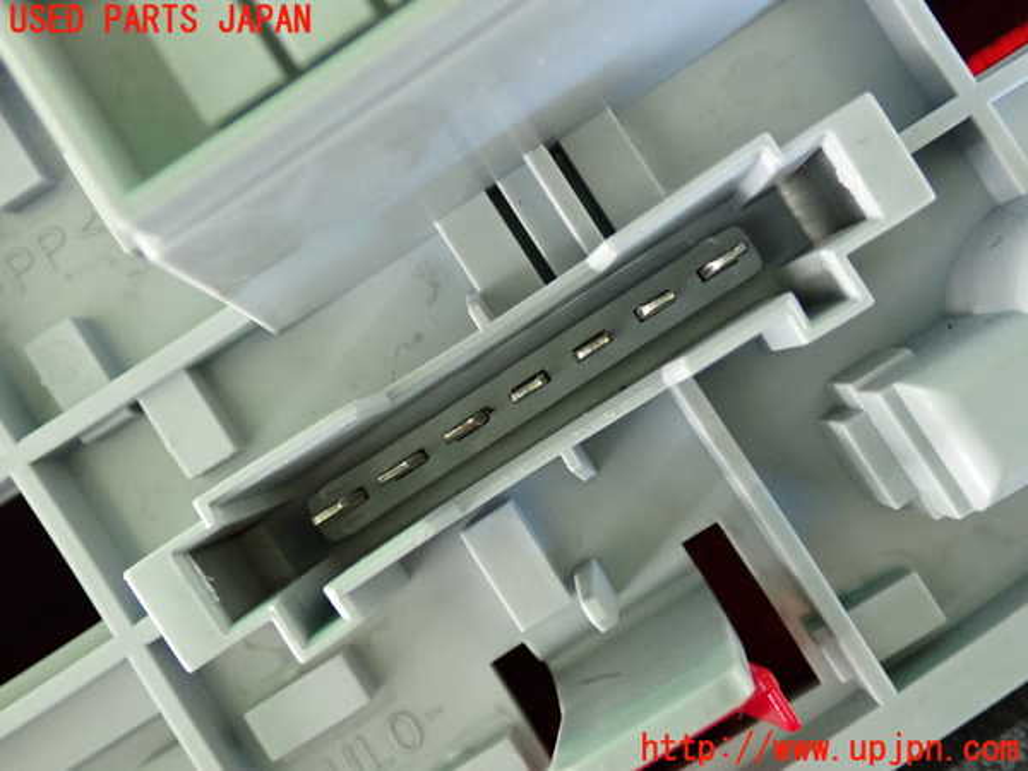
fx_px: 1218
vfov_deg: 35.1
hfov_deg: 45.8
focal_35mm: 41
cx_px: 514
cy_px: 386
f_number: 2.8
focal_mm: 7.31
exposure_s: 1/125
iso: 1000
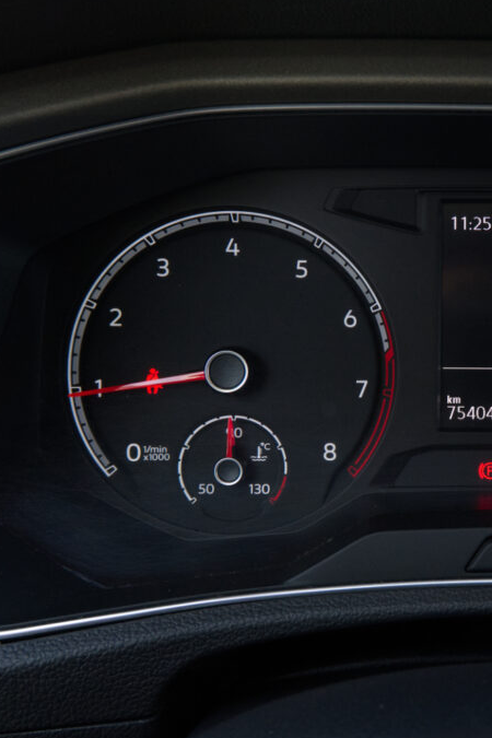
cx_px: 518
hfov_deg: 28.2
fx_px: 902
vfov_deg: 44.5
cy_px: 367
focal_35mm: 44
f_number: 9
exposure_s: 1/160
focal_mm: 19.2
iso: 2000
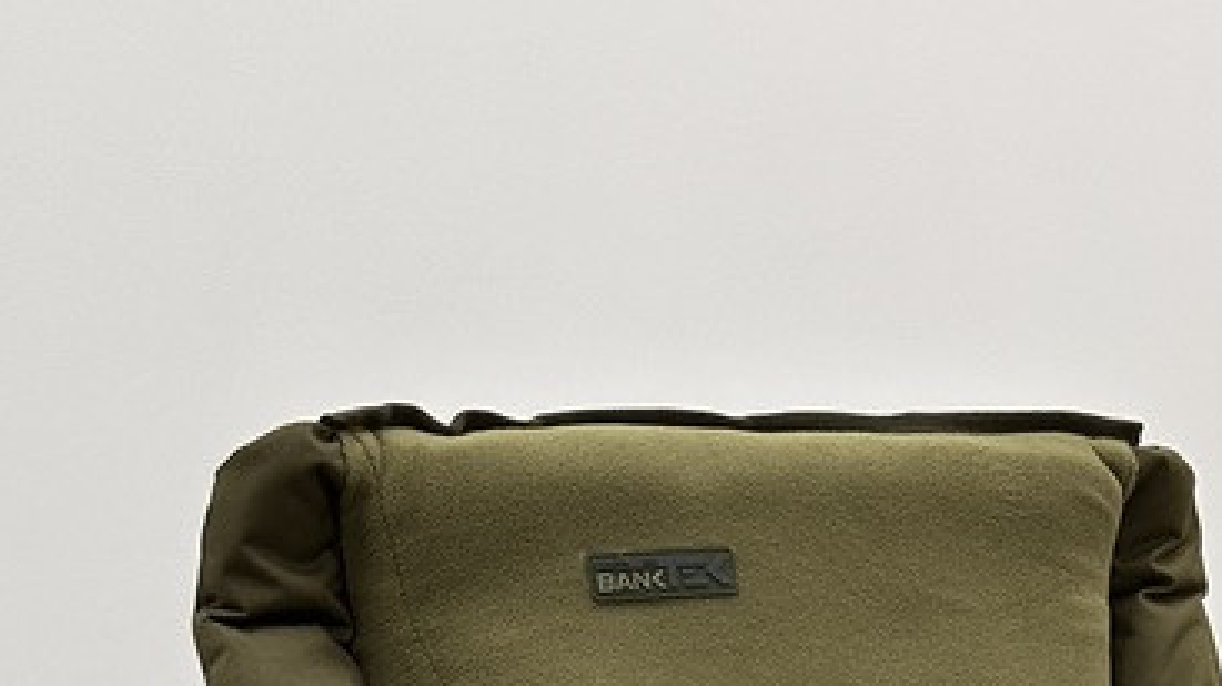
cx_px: 1162
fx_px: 4728
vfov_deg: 7.7
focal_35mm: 146
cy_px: 1652
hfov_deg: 14.5
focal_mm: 6.86
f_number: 1.78
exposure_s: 1/50
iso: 50
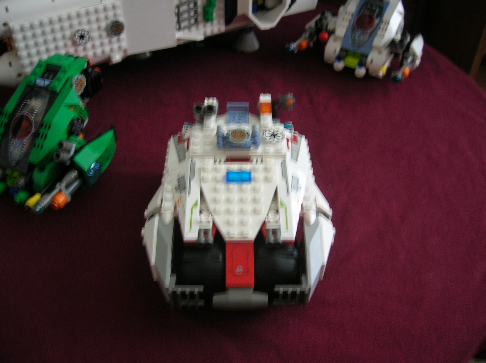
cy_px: 182
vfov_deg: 41.7
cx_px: 243
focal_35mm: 34
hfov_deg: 54.0
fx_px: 477
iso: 50
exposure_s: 1/4.7
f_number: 2.9
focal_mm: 5.7
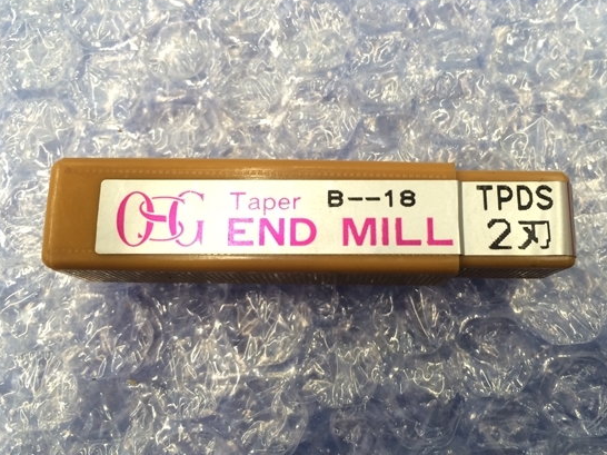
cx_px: 331
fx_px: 596
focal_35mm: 34
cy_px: 215
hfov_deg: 53.9
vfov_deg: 41.7
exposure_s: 1/30
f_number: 2.2
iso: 64
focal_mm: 4.15
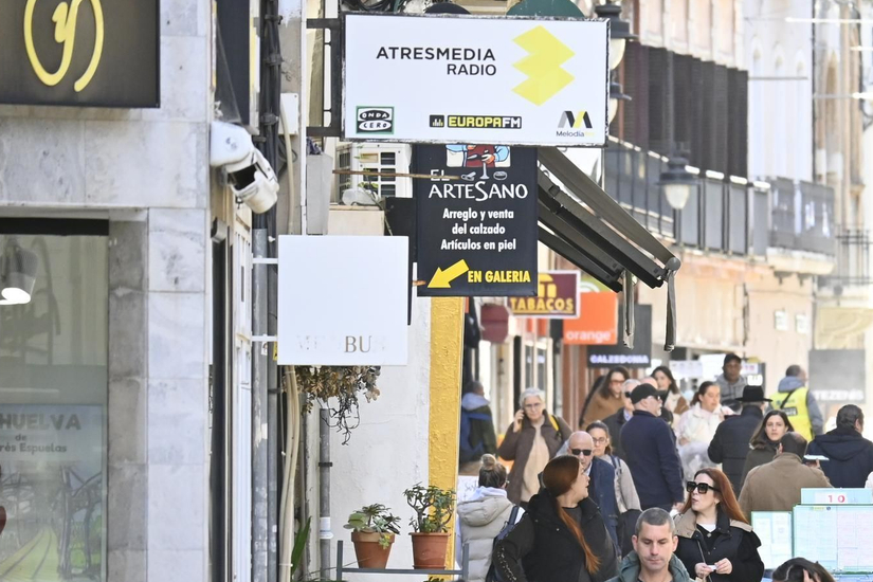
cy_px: 395
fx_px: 14816
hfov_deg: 3.4
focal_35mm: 611
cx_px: 819
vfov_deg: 2.3
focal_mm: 210
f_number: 6
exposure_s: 1/400
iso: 1000
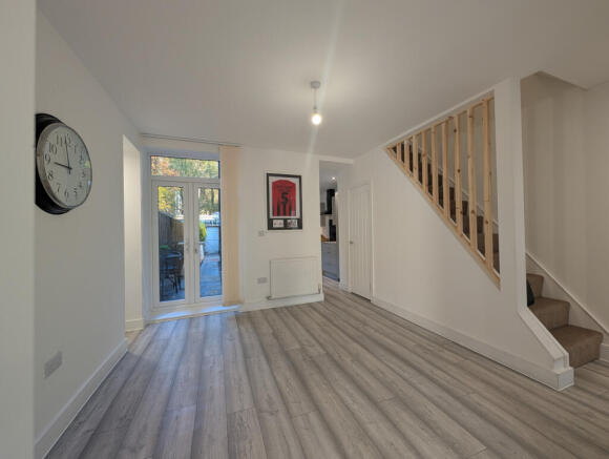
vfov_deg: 94.7
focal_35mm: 12
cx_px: 304
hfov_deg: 110.4
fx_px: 211
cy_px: 230
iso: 59
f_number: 1.7
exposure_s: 1/50
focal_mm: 2.02
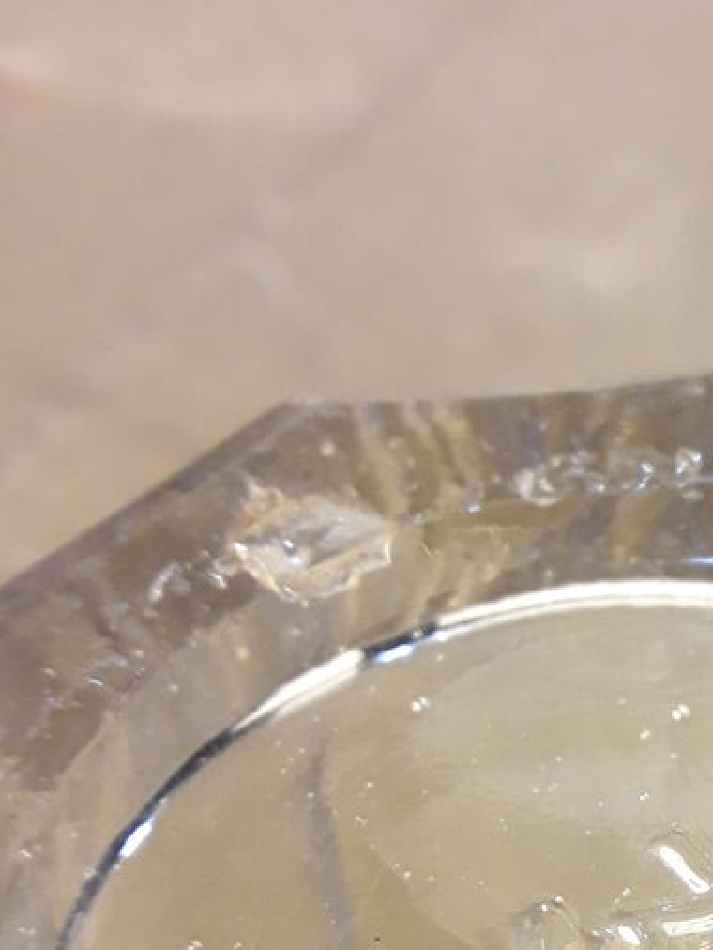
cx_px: 713
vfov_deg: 31.6
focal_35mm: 59
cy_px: 799
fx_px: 1619
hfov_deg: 23.8
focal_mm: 3.7
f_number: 1.9
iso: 160
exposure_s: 1/20
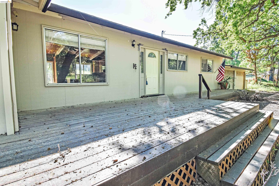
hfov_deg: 90.0
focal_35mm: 18
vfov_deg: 67.4
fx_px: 139
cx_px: 140
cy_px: 93
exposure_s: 1/60
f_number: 9
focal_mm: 12
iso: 100
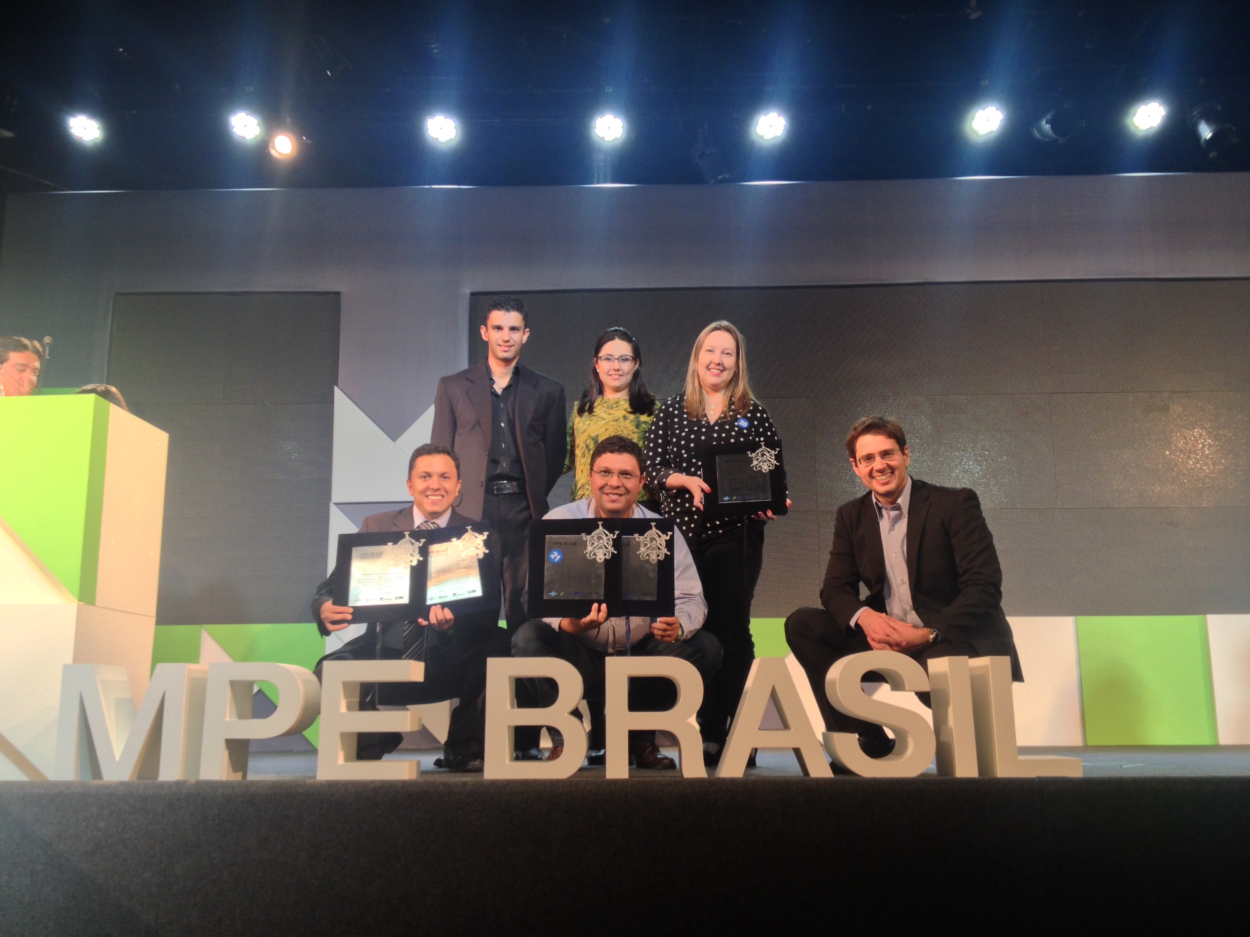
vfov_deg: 40.7
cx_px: 625
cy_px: 468
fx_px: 1264
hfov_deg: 52.6
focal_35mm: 35
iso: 64
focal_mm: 4.28
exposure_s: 1/20
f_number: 2.4
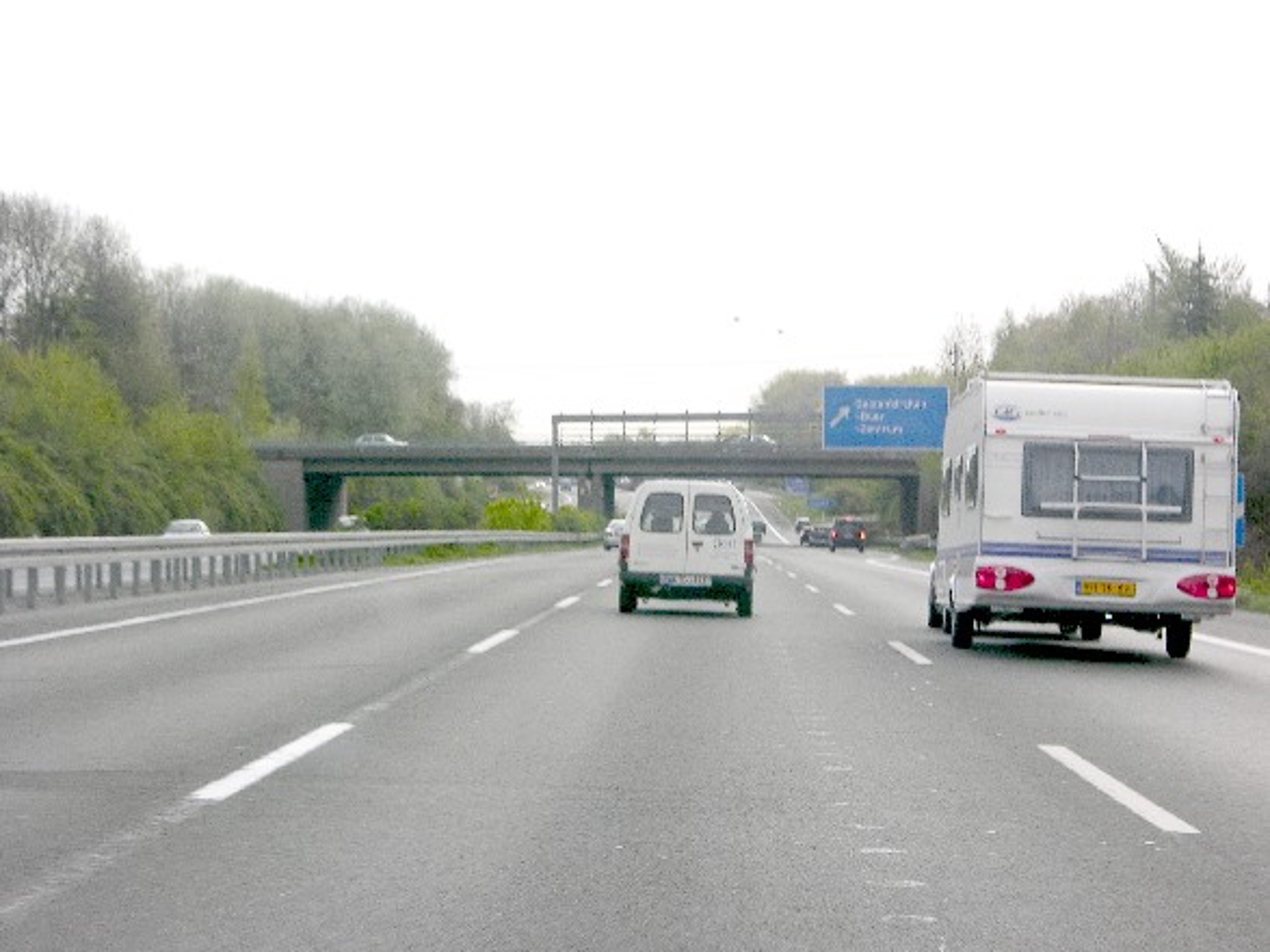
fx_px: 4402
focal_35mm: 120
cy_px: 476
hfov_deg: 16.4
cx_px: 635
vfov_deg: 12.3
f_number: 5.9
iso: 50
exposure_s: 1/152
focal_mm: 29.5
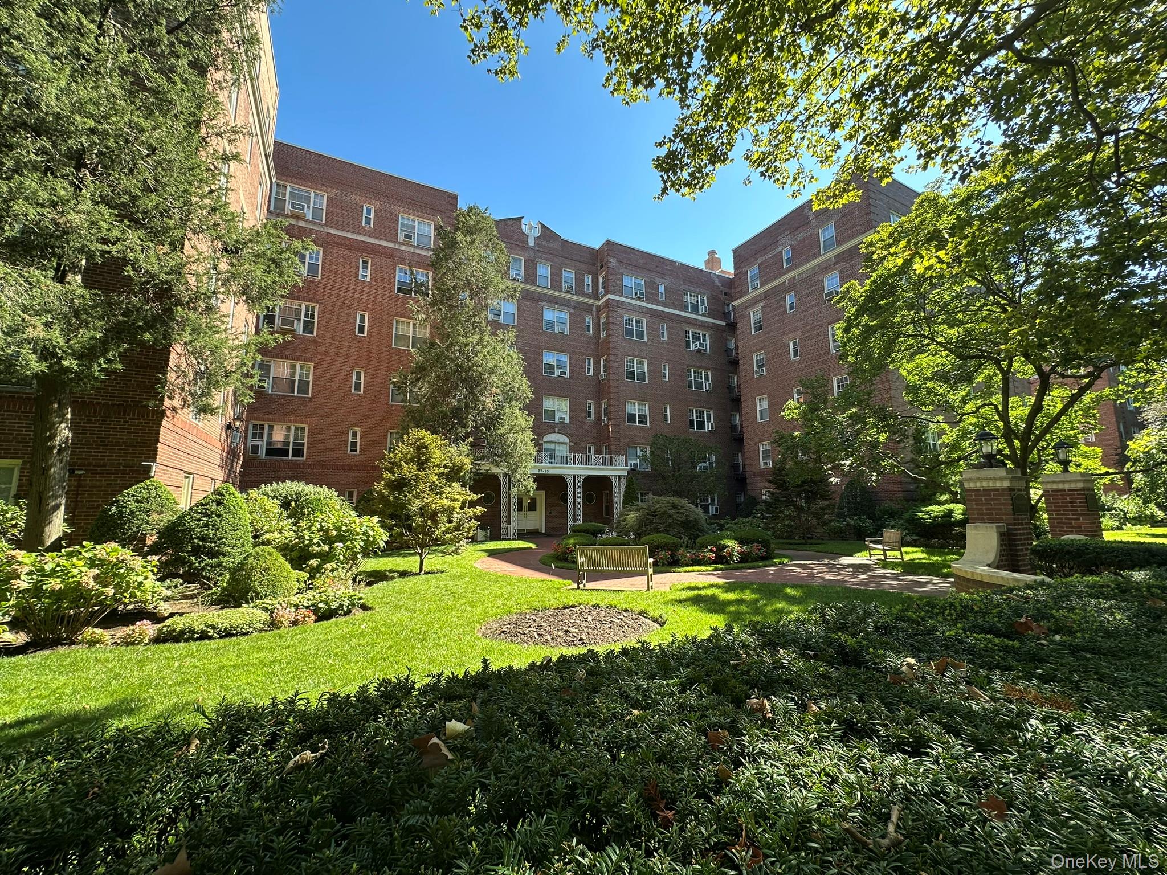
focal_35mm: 14
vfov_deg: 85.7
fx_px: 472
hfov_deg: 102.1
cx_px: 584
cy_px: 438
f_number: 2.2
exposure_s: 1/227
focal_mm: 2.22
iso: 40
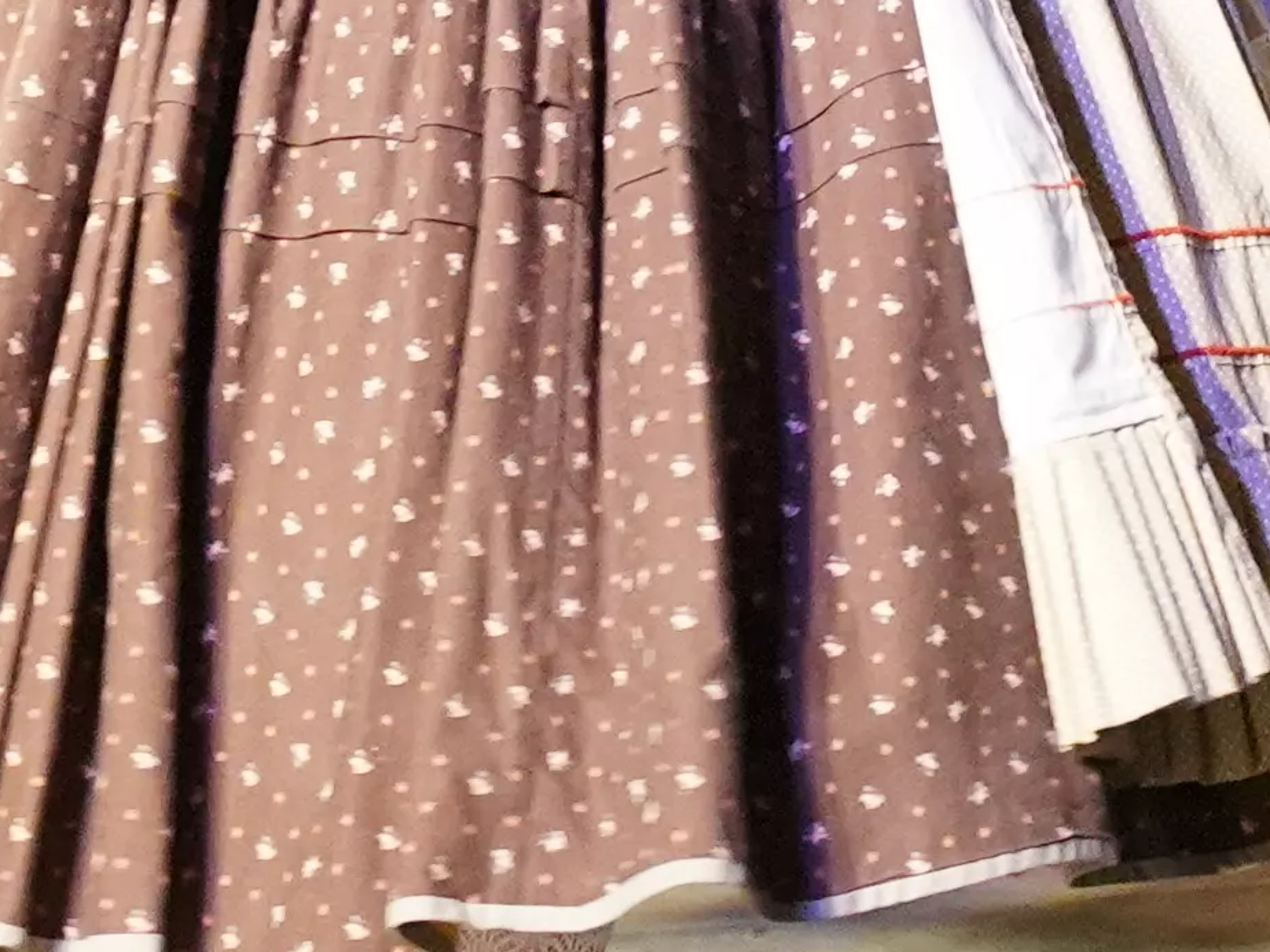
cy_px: -1763
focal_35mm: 240
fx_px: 8805
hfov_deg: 8.2
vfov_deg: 5.8
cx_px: 1126
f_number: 2.8
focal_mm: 29
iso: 5000
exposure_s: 1/250
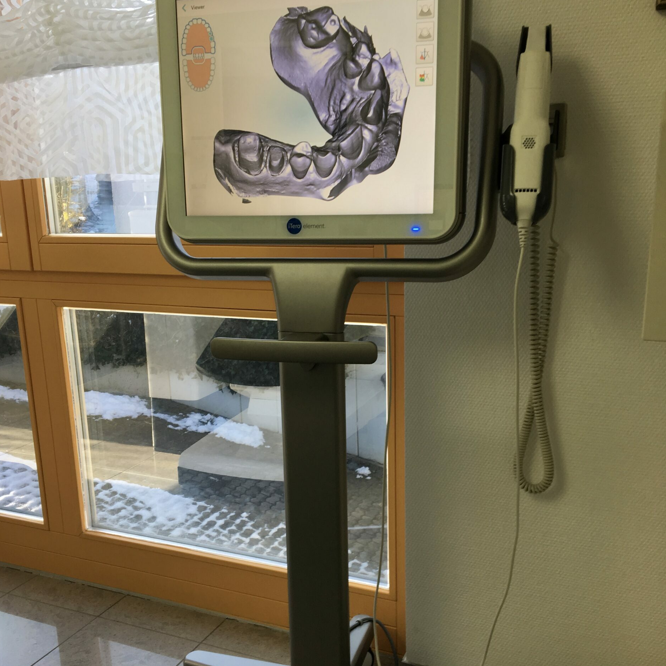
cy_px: 385
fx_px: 762
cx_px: 326
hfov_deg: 47.2
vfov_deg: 47.1
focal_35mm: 35
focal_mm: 4.15
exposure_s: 1/50
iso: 25
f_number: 2.2
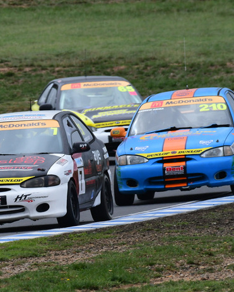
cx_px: 1
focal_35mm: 1215
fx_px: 10522
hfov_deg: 1.3
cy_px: 129
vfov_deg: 1.6
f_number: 13
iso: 640
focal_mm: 500
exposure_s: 1/640
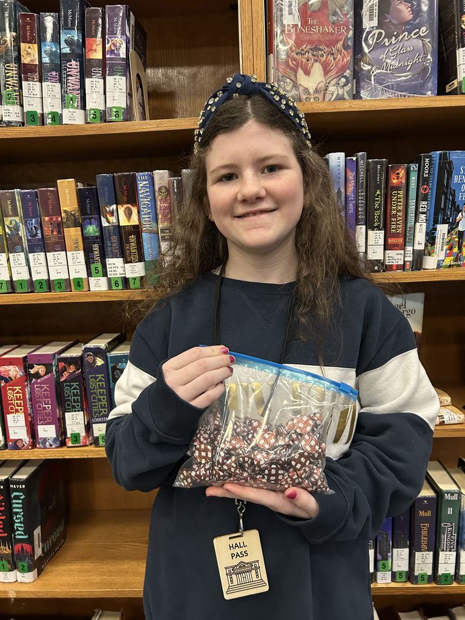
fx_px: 466
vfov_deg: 67.3
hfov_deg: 53.1
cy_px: 310
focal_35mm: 26
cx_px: 232
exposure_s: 1/60
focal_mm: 5.7
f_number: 1.5
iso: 320
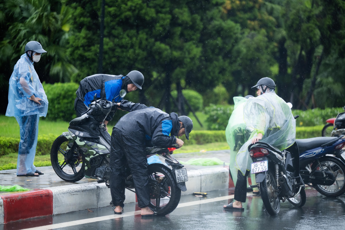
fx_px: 1341
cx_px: 172
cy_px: 115
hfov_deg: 14.7
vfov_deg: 9.8
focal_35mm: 140
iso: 1250
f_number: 2.8
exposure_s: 1/800
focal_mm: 140
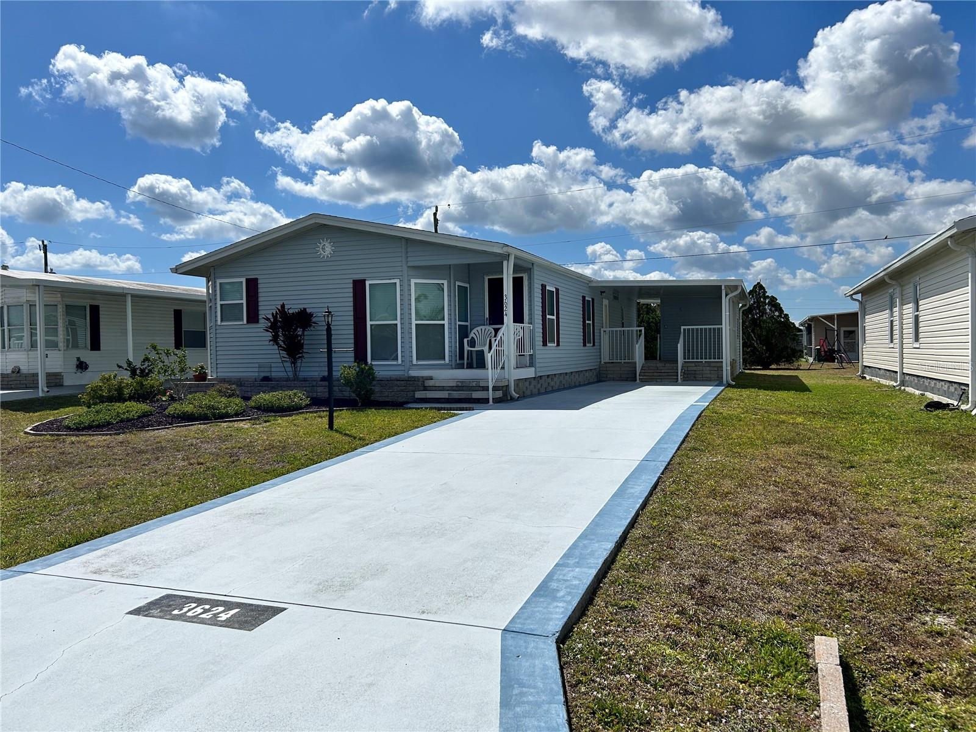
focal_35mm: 26
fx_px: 733
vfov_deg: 53.1
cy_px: 366
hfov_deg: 67.3
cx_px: 488
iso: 50
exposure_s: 1/12658
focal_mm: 5.7
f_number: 1.5
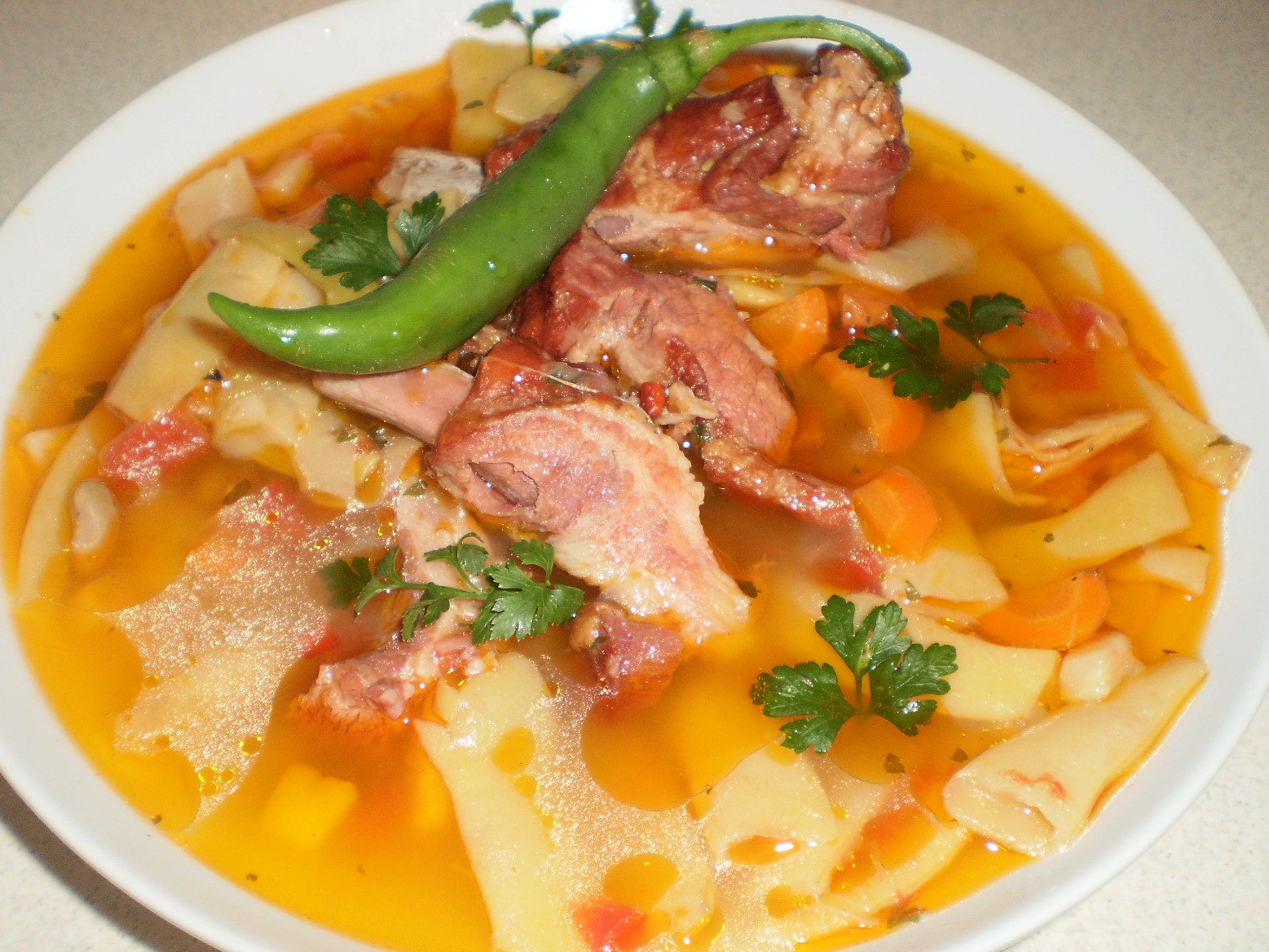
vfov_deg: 38.7
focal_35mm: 37
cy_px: 474
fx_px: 1357
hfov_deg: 50.1
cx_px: 623
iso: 125
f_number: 3.1
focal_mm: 6.3
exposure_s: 1/30
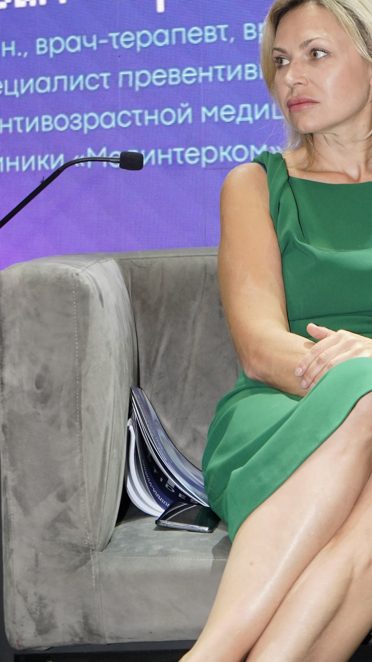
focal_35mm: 113
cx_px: 299
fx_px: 1981
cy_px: 173
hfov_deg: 10.7
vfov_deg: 18.8
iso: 2500
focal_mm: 70
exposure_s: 1/250
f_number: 5.6
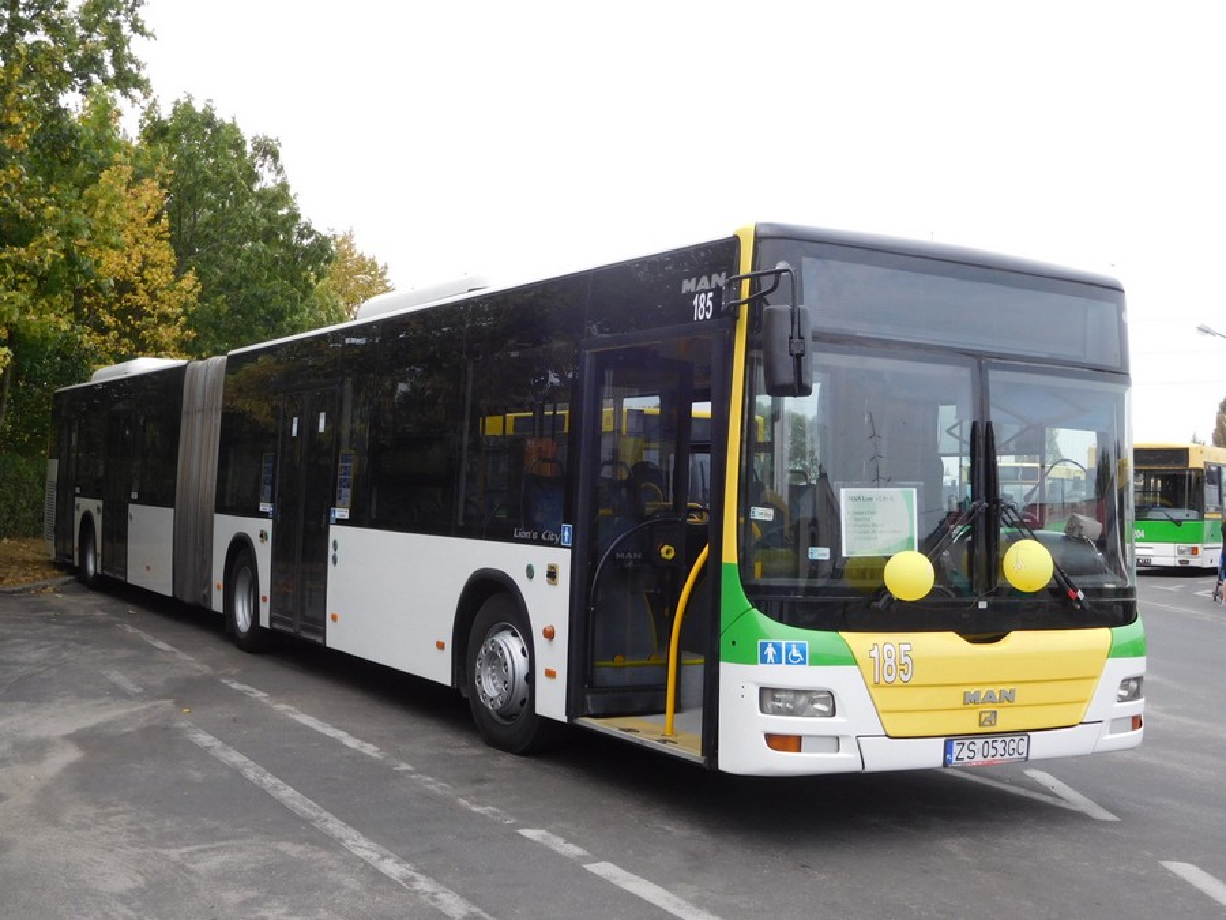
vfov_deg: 36.0
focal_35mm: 40
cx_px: 613
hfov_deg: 46.8
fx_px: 1417
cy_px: 460
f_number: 3.9
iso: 125
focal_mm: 7.1
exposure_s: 1/320
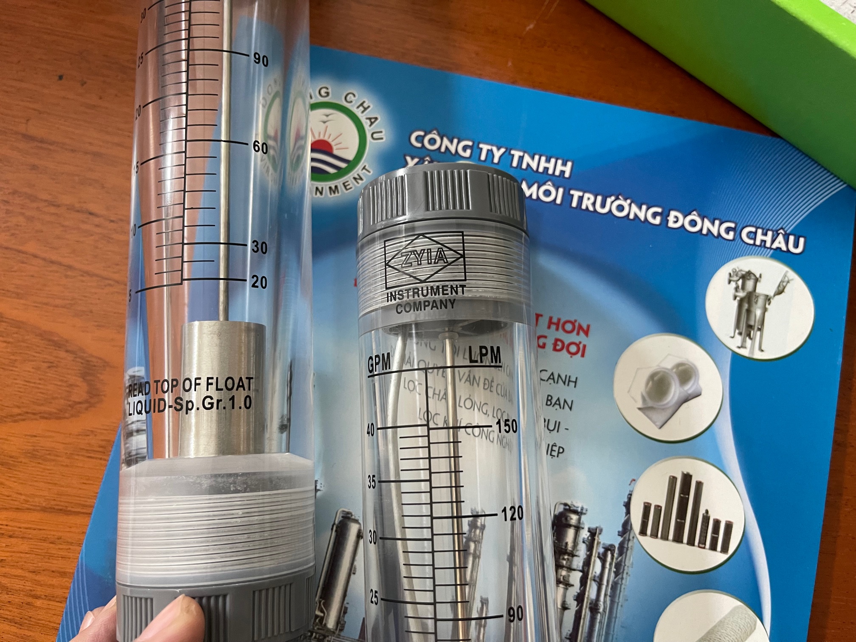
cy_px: 321
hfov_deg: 67.3
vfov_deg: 53.1
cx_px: 428
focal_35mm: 26
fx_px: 643
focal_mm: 5.1
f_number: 1.6
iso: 400
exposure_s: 1/50
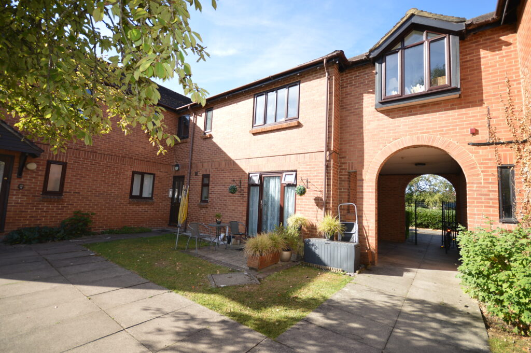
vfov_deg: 77.2
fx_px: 221
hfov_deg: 100.4
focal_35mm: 15
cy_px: 176
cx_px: 266
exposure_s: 1/200
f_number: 4
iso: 100
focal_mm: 10
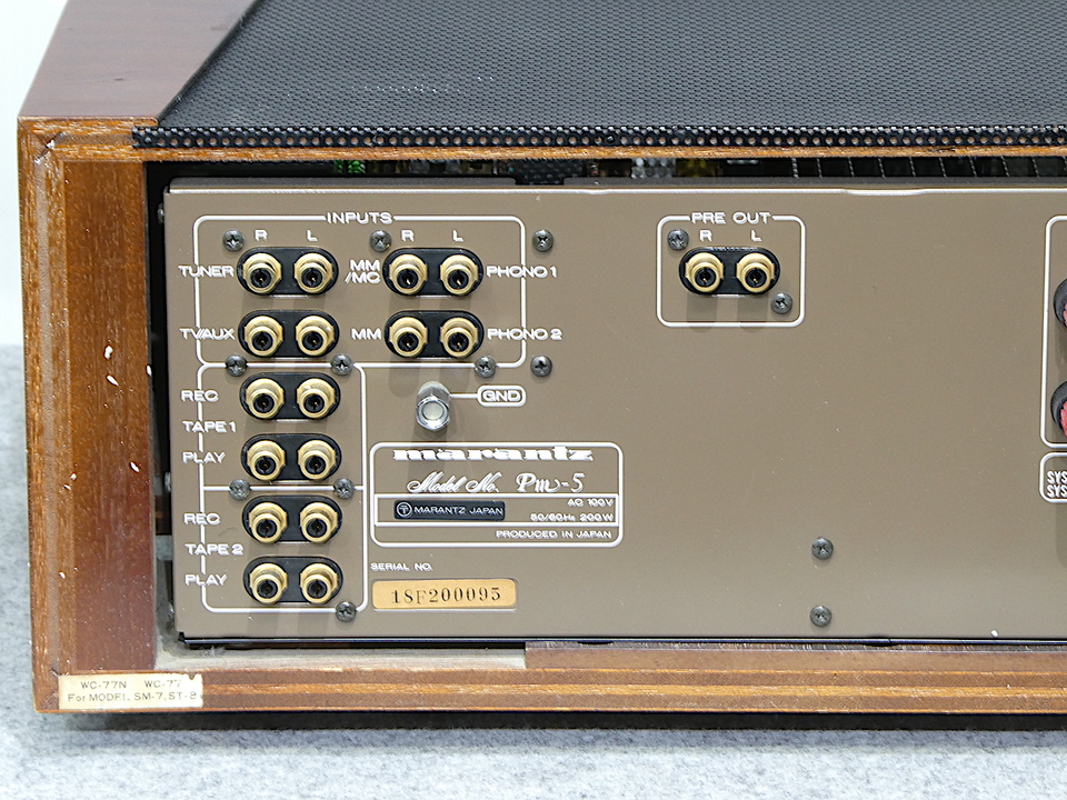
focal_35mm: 160
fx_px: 4932
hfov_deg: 12.3
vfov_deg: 9.3
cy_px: 400
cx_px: 534
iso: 200
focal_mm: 28.7
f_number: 5.5
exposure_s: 1/3.2
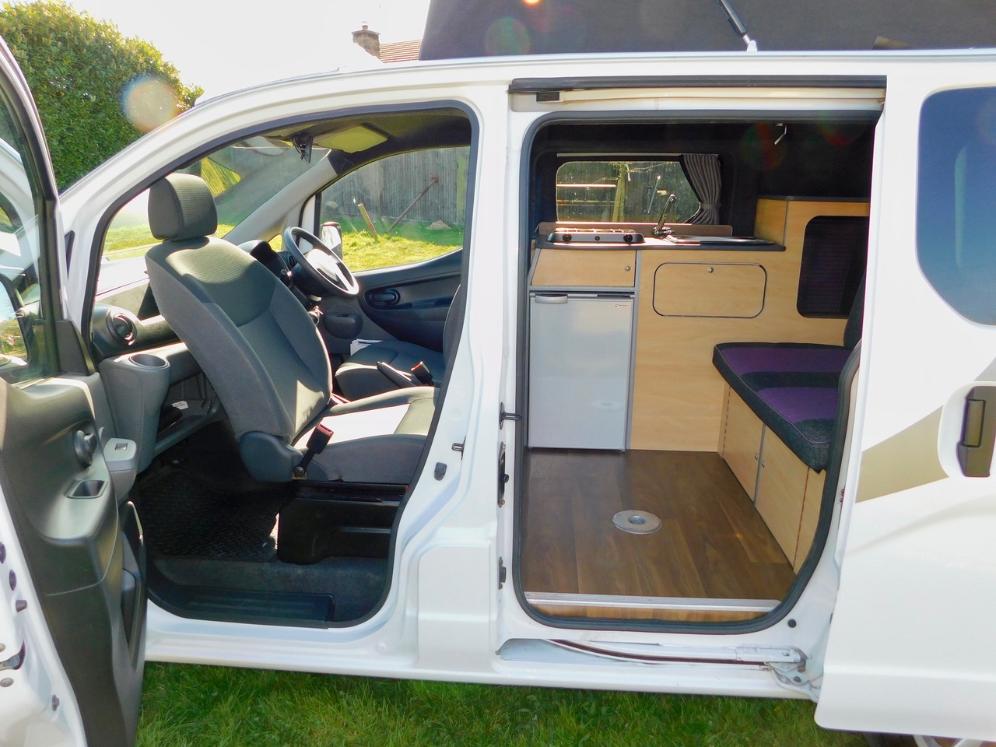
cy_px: 374
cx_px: 498
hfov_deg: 71.6
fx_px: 691
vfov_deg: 56.8
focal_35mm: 24
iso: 125
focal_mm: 4.1
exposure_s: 1/200
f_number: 3
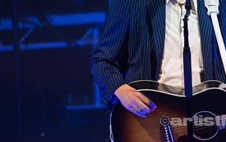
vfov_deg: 1.6
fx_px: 4922
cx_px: 247
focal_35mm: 799
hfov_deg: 2.6
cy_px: 53
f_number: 2.8
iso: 1250
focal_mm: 300
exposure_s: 1/800
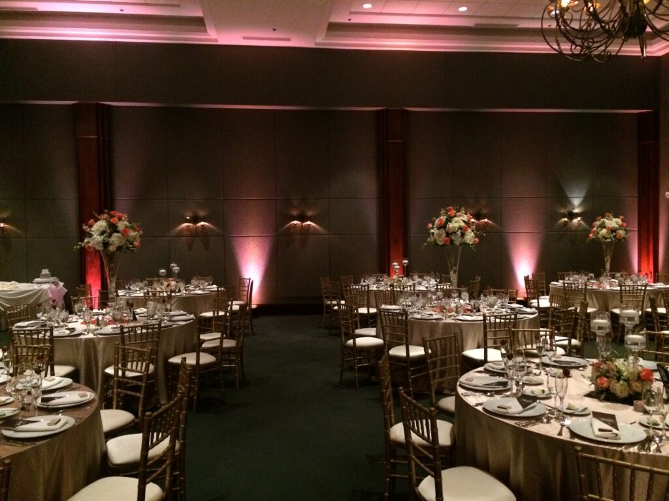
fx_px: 560
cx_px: 334
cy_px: 250
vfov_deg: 48.2
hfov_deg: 61.7
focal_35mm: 29
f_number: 2.2
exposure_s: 1/15
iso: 500
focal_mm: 4.15
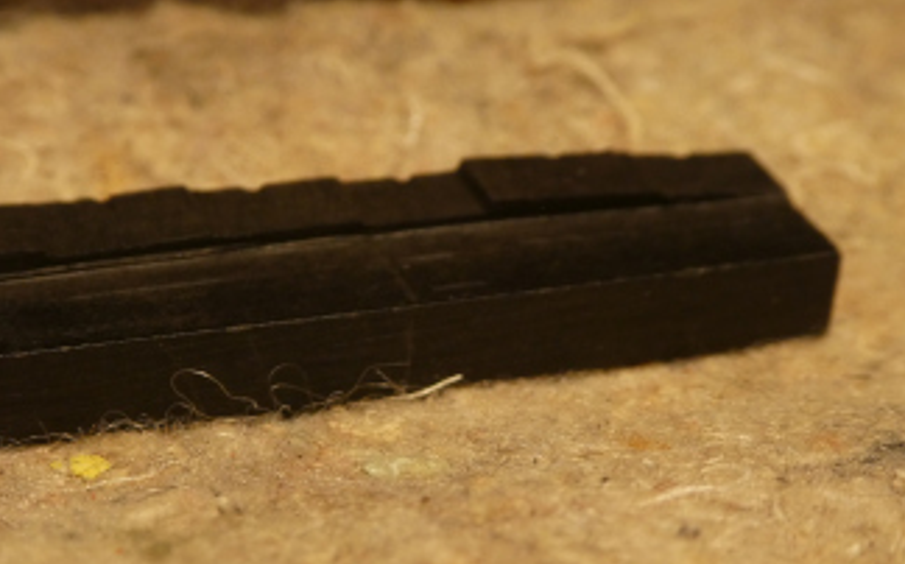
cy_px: 434
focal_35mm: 77
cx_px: 408
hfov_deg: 26.8
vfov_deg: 16.8
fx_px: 1898
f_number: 4
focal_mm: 8.4
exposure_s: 1/80
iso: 250
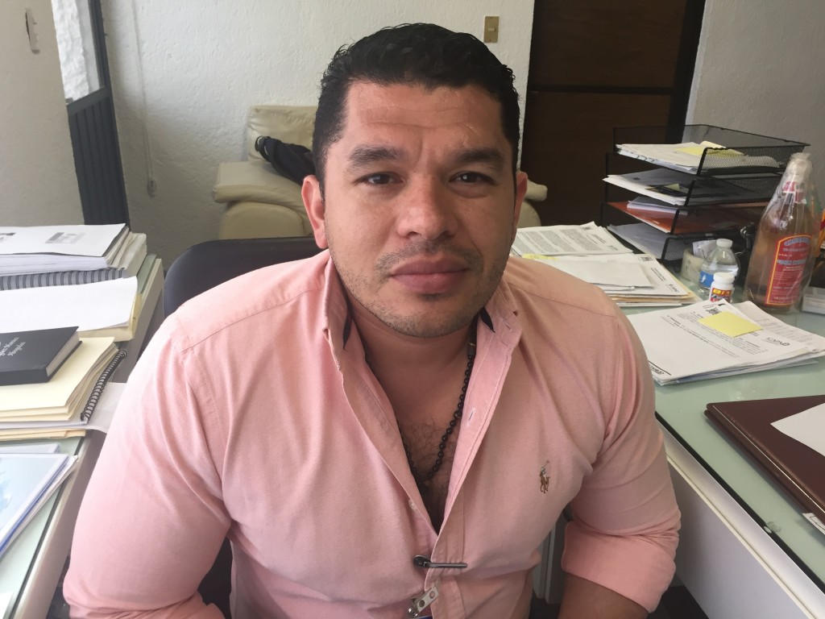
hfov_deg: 61.7
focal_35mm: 29
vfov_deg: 48.2
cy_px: 310
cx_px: 412
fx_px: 691
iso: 64
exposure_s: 1/30
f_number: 2.2
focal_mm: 4.15
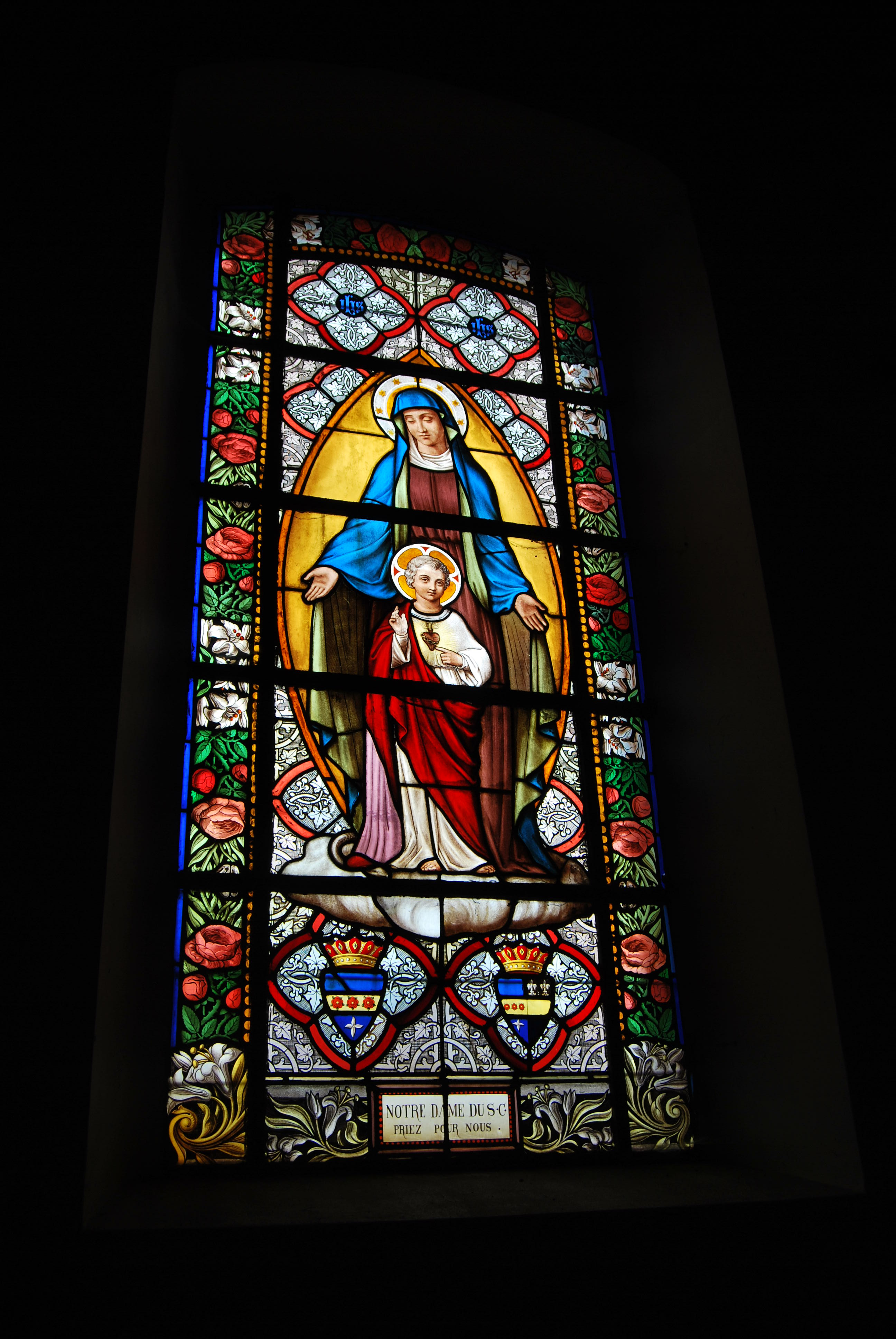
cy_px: 670
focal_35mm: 30
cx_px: 448
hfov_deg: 43.7
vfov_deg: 61.9
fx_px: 1117
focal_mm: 20
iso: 100
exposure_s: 1/125
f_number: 5.6
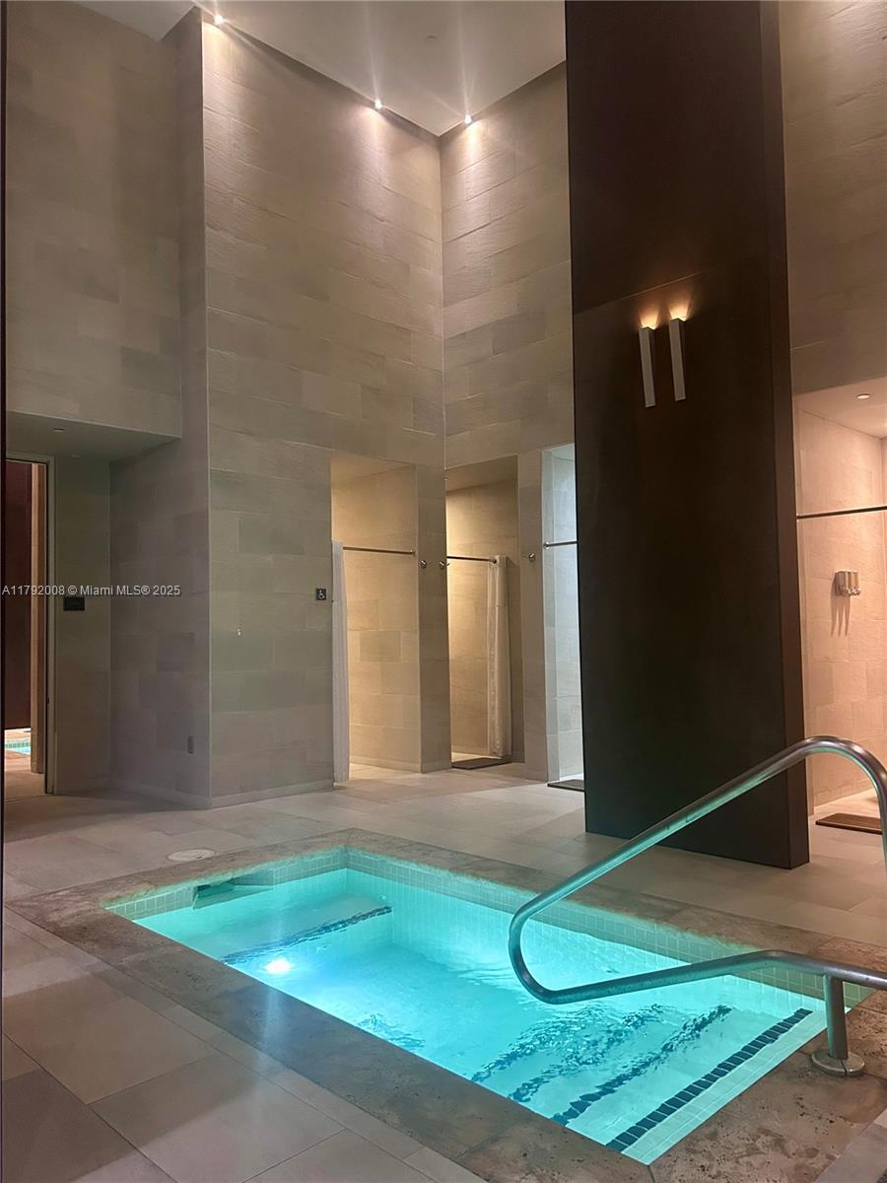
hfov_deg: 53.1
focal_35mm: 26
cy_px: 592
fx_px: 888
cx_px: 444
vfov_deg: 67.3
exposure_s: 1/40
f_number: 1.5
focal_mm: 5.7
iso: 500
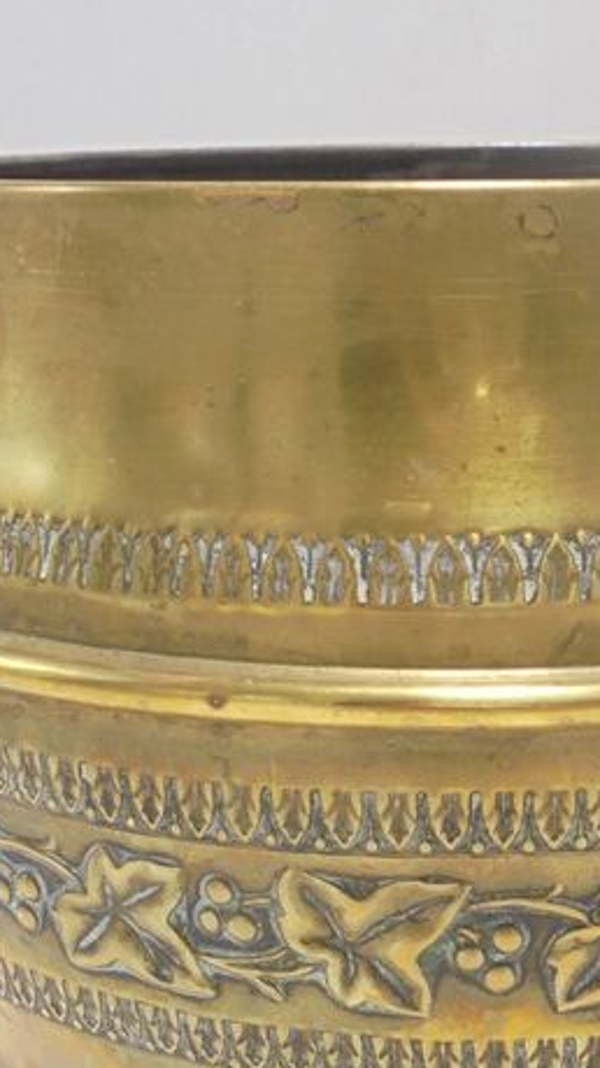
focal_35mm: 62
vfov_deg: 33.7
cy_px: 649
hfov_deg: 19.2
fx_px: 1755
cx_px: 497
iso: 100
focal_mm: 5.3
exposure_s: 1/40
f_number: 3.7
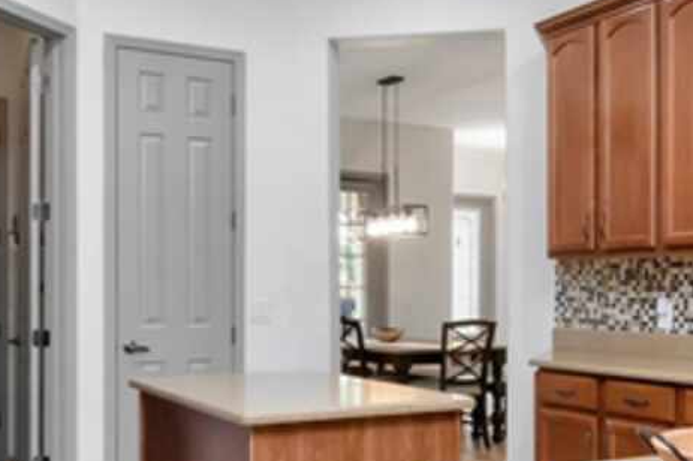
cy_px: 283
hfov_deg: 41.1
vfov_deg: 28.1
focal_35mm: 48
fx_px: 917
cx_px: 436
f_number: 11
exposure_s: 1/20
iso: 1000
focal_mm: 11.5
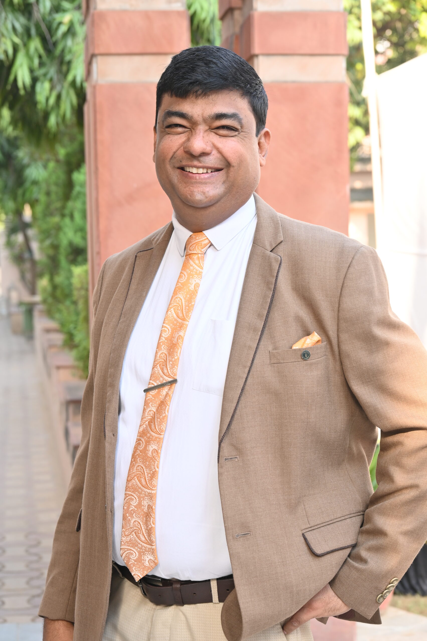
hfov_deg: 17.9
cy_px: 320
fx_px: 1354
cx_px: 214
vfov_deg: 26.7
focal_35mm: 76
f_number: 7.1
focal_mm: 76
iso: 640
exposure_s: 1/160
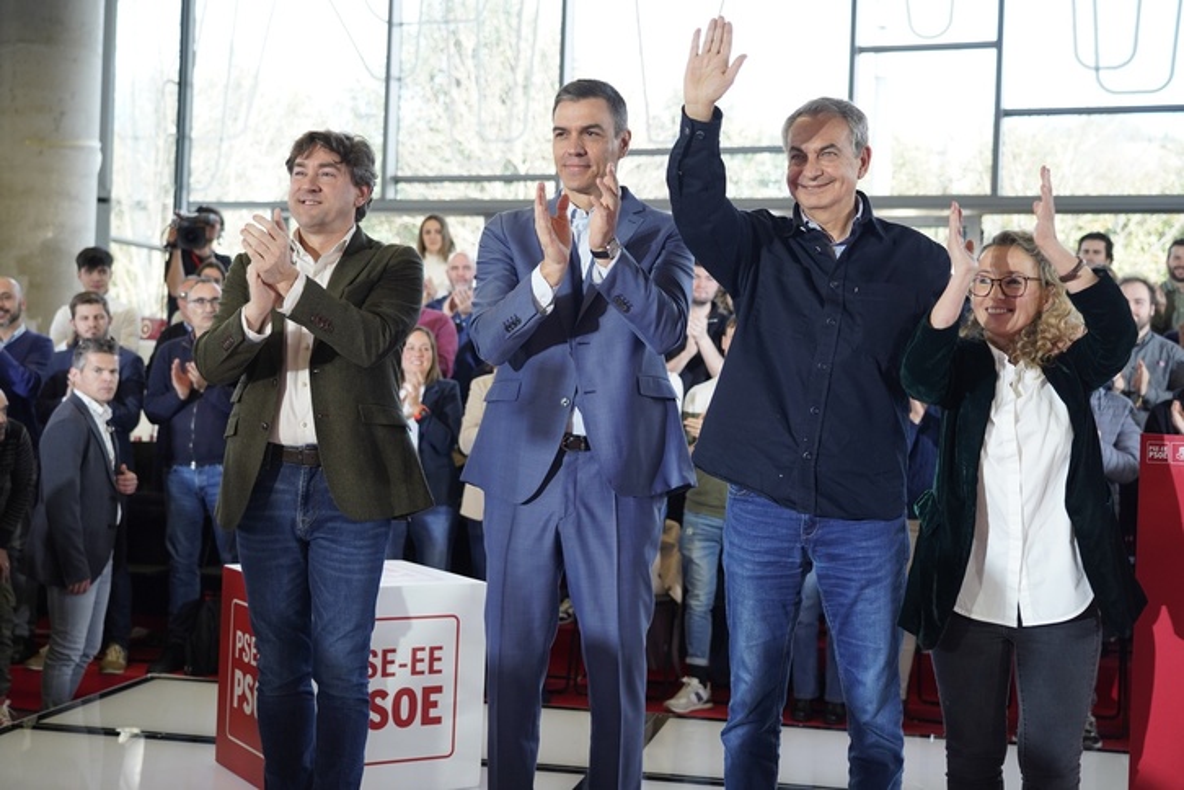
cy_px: 395
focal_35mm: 49
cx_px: 592
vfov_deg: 27.5
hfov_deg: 40.3
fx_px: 1611
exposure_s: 1/320
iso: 1000
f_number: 4
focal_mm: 49
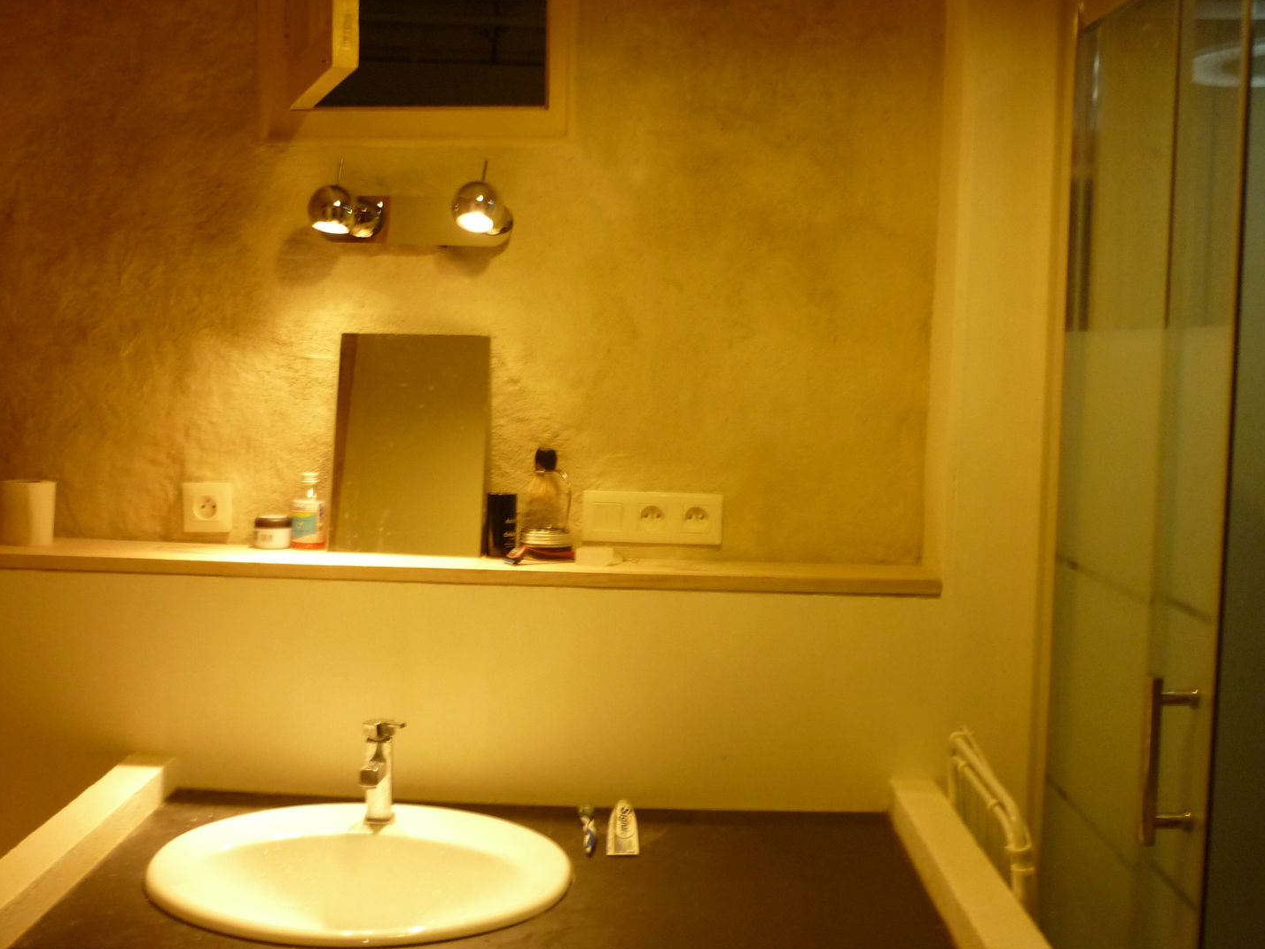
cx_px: 559
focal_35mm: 37
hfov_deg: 50.0
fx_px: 1352
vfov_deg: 38.6
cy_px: 529
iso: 250
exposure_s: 1/30
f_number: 2.8
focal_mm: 5.5
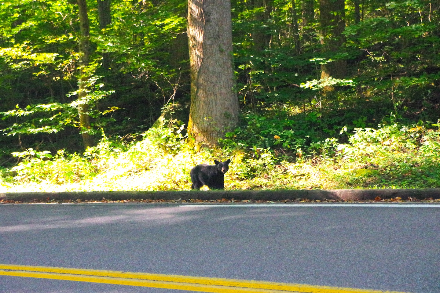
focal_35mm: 82
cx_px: 220
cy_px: 146
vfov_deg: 16.7
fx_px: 1002
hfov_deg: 24.8
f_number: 9
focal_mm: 55
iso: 6400
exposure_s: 1/160
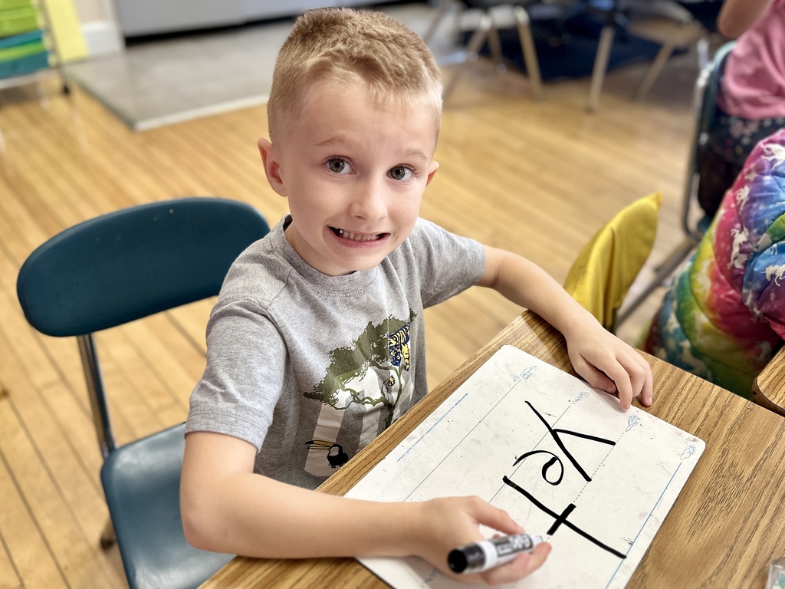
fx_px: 544
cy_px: 294
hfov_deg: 71.6
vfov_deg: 56.8
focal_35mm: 24
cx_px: 392
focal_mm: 6.86
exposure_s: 1/120
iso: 200
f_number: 1.78
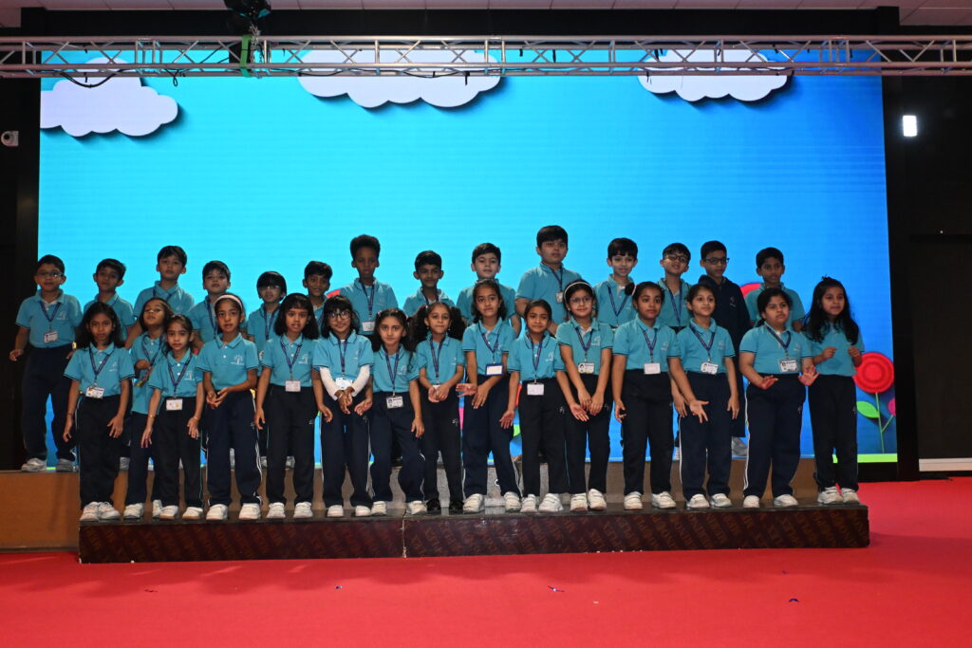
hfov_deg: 48.7
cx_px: 486
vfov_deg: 33.6
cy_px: 324
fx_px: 1073
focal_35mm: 40
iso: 3200
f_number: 7.1
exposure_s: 1/160
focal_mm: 26.5
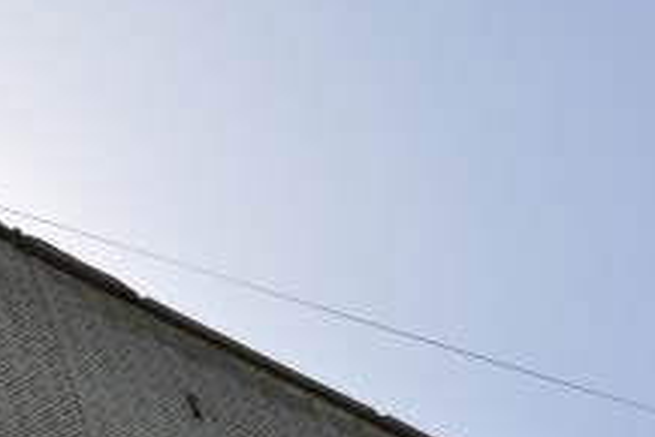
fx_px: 3769
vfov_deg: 6.6
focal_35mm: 207
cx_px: -15
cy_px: 203
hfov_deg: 9.9
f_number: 14
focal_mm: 52
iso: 200
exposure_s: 1/200
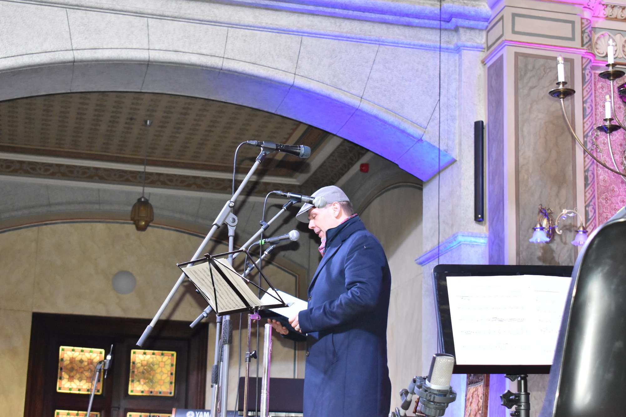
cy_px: 208
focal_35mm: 72
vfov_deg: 18.9
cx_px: 313
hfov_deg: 28.1
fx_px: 1252
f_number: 6.3
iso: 3200
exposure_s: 1/80
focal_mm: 48
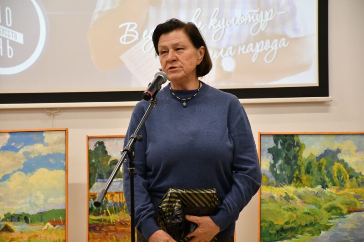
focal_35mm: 142
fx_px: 1435
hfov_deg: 14.5
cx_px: 182
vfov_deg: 9.7
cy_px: 121
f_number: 5.3
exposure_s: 1/500
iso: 5600
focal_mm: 95
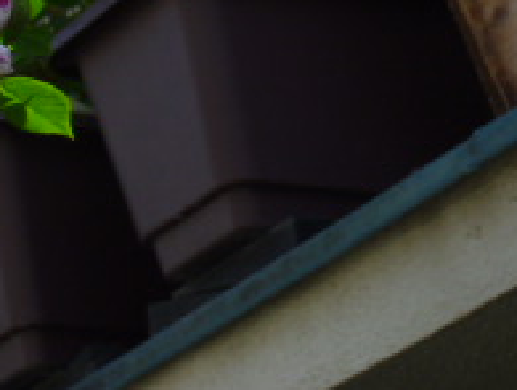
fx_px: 2499
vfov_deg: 8.7
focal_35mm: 167
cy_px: -241
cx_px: -318
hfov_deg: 11.2
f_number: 4.4
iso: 80
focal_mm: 9.1
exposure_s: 1/160
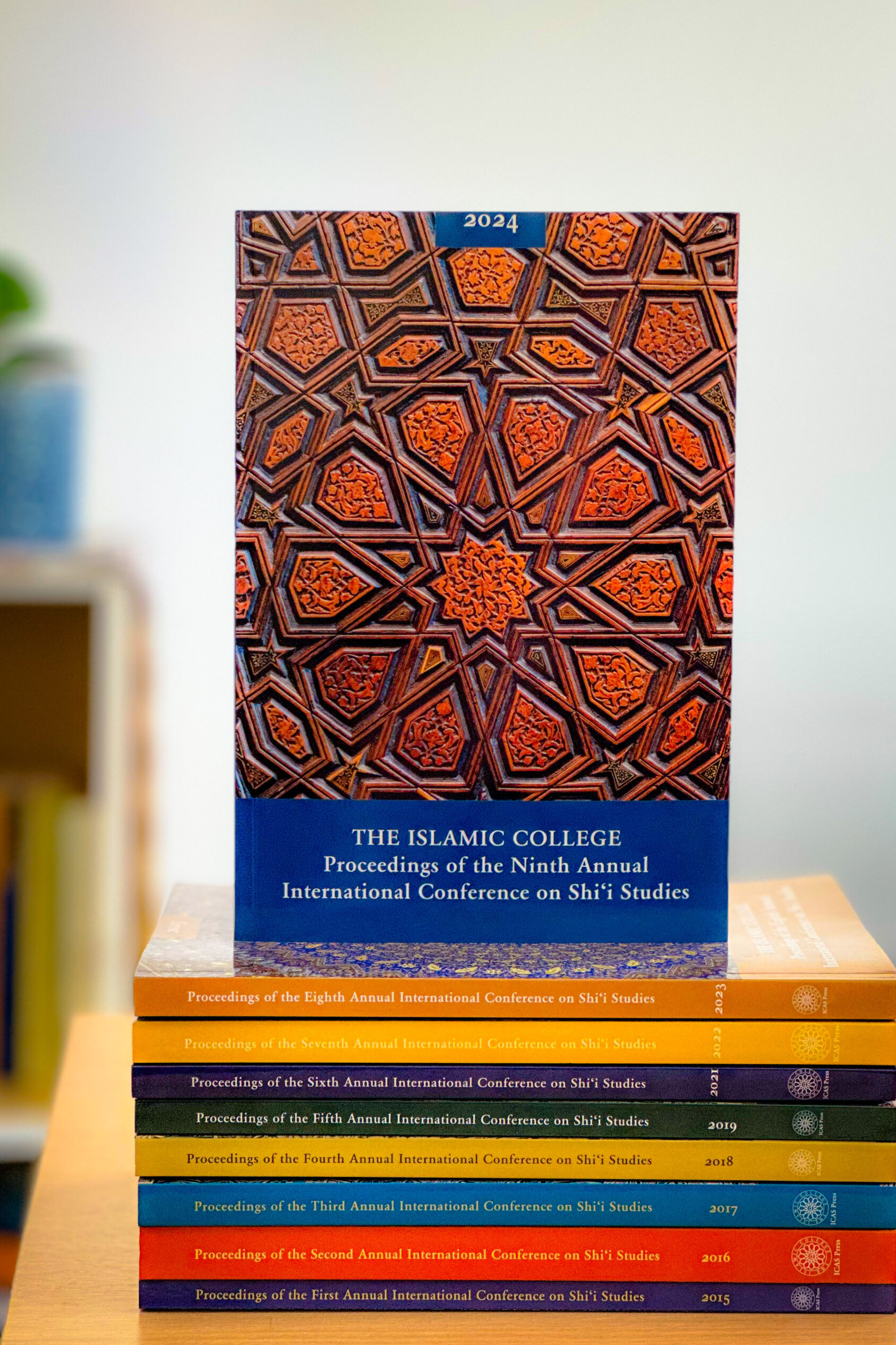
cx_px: 484
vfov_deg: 25.1
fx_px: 3024
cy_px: 670
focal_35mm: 81
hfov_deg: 16.9
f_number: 2.8
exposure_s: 1/121
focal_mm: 9
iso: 250
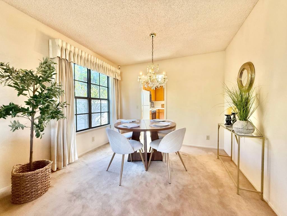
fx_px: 116
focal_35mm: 14
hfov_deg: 102.1
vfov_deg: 85.7
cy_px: 108
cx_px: 144
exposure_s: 1/120
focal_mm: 2.22
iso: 100
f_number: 2.2
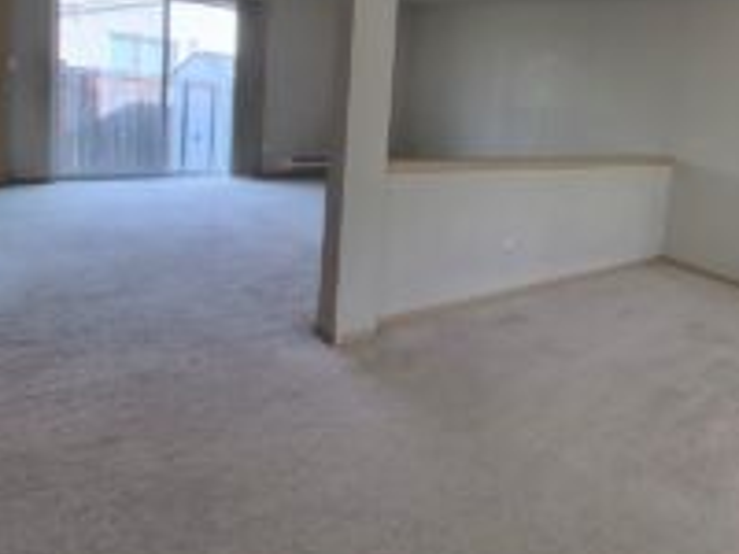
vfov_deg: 51.4
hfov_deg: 60.4
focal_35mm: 26
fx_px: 555
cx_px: 617
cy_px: 159
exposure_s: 1/120
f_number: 2.2
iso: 80
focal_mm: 1.74
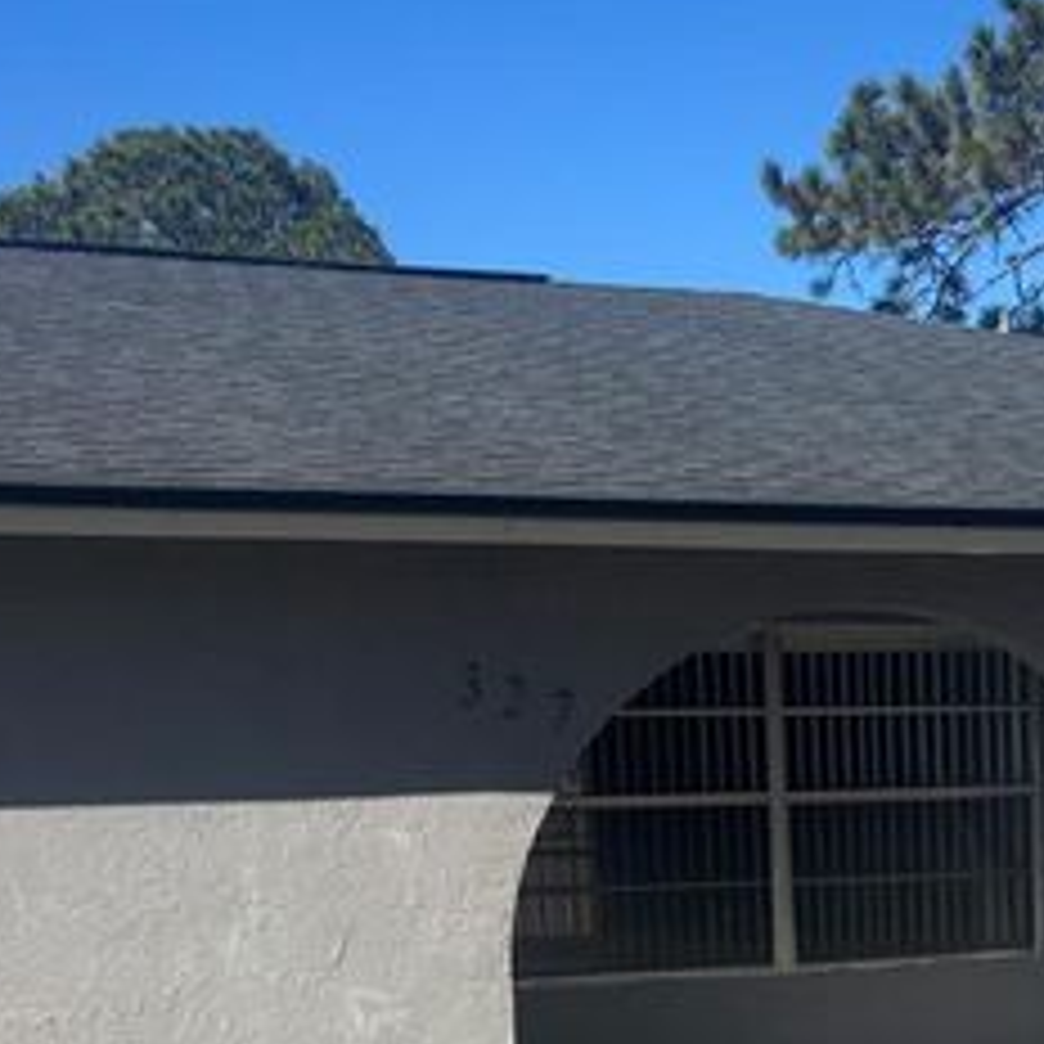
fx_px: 2252
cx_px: 981
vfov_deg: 24.9
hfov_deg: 25.1
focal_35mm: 66
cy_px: 1037
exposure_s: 1/2639
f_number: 1.6
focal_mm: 5.96
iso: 50
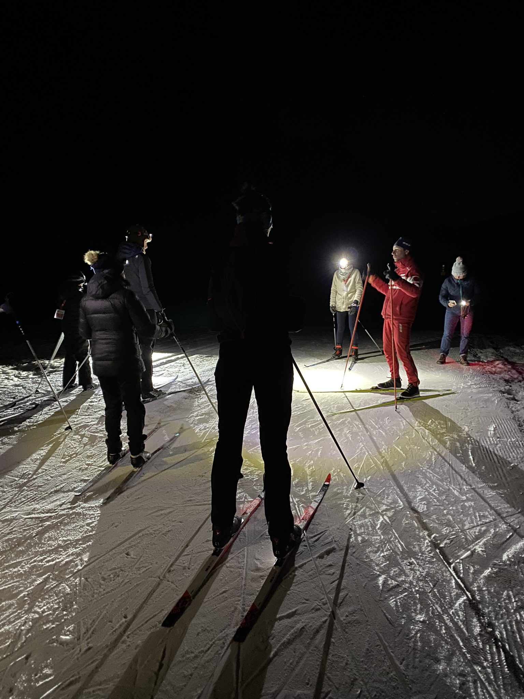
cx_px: 262
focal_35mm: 26
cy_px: 350
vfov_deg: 67.3
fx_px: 525
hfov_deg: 53.1
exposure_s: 1/9
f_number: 1.8
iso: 500
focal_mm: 4.25
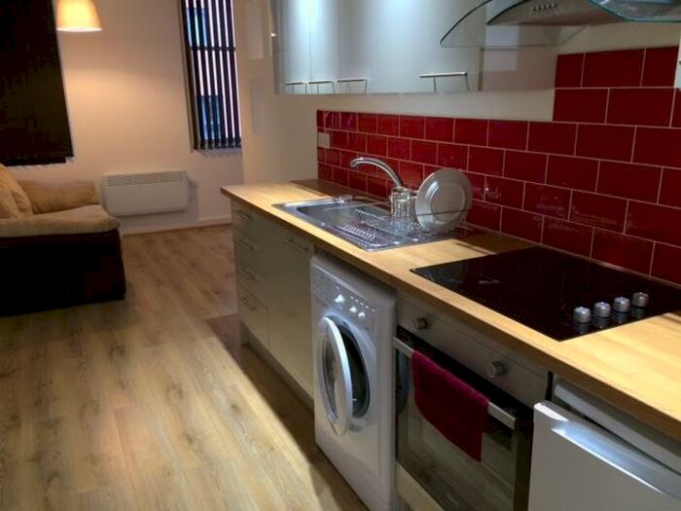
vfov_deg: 48.2
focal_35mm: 29
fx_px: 571
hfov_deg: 61.7
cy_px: 256
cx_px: 340
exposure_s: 1/30
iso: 200
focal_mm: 4.15
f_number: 2.2
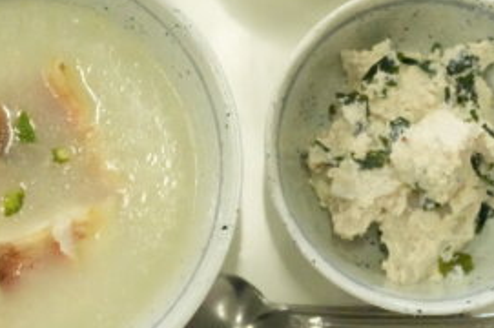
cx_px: 232
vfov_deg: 13.0
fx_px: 1428
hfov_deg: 19.6
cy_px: 66
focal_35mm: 104
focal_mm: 29
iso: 16000
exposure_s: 1/1600
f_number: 4.5
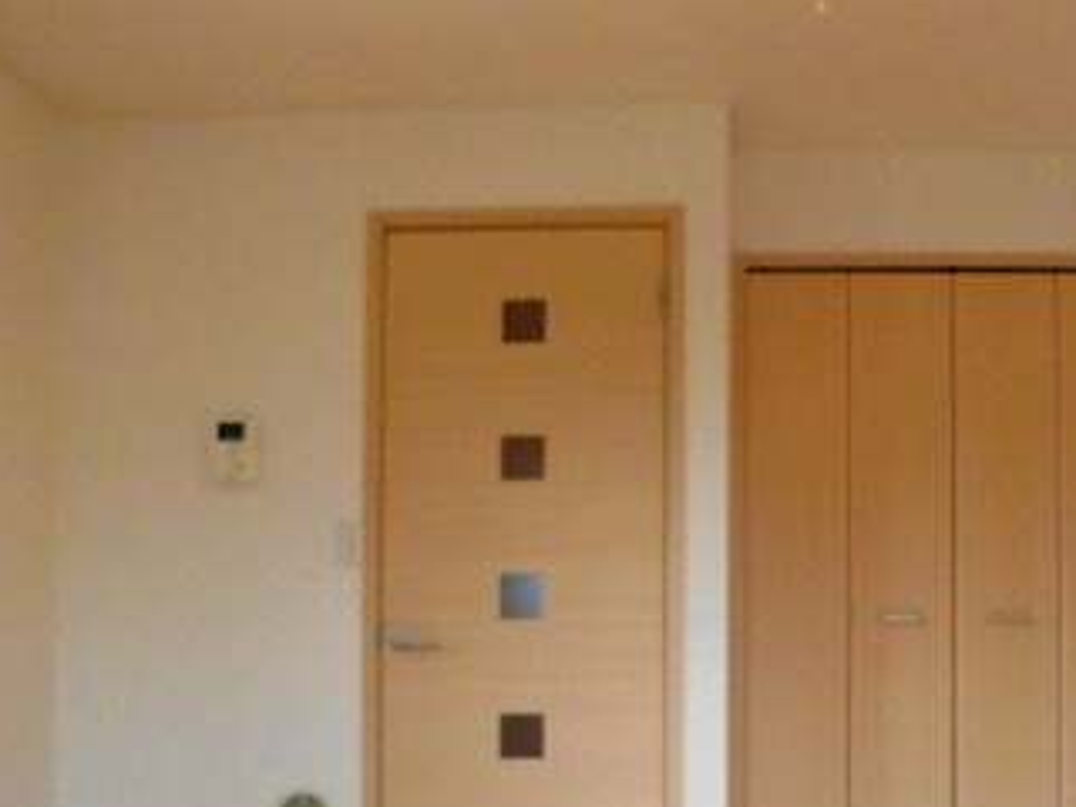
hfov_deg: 36.3
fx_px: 1616
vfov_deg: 26.9
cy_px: 750
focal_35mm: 52
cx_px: 743
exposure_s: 1/60
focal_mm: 4.6
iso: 100
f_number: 3.5
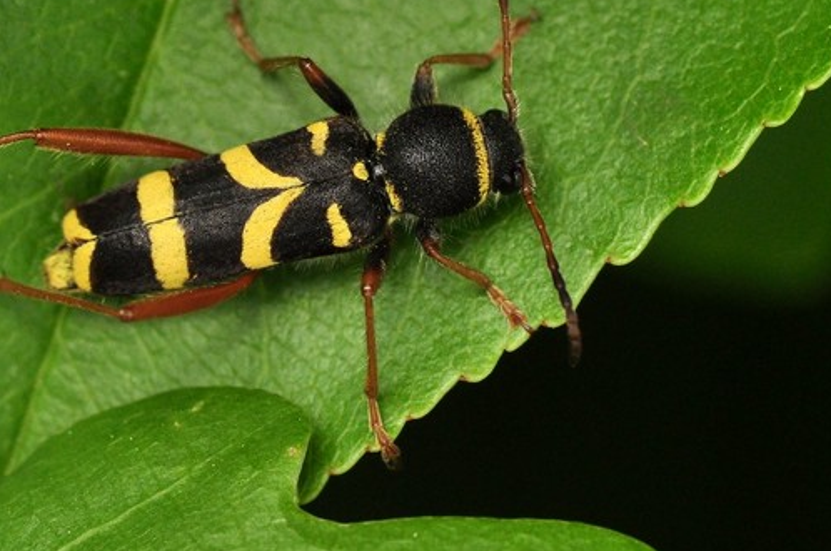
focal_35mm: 241
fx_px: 5552
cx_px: 237
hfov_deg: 8.6
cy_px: 171
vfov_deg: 5.7
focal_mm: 100
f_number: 14
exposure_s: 1/200
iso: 400
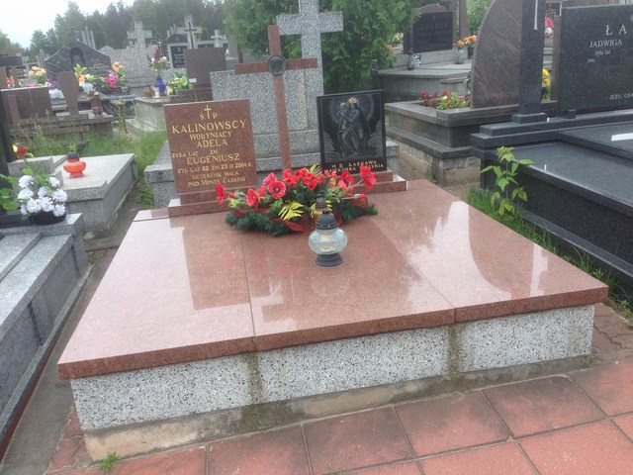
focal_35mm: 33
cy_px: 238
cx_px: 316
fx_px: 603
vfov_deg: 42.9
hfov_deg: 55.4
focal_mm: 4.12
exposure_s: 1/382
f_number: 2.4
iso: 50
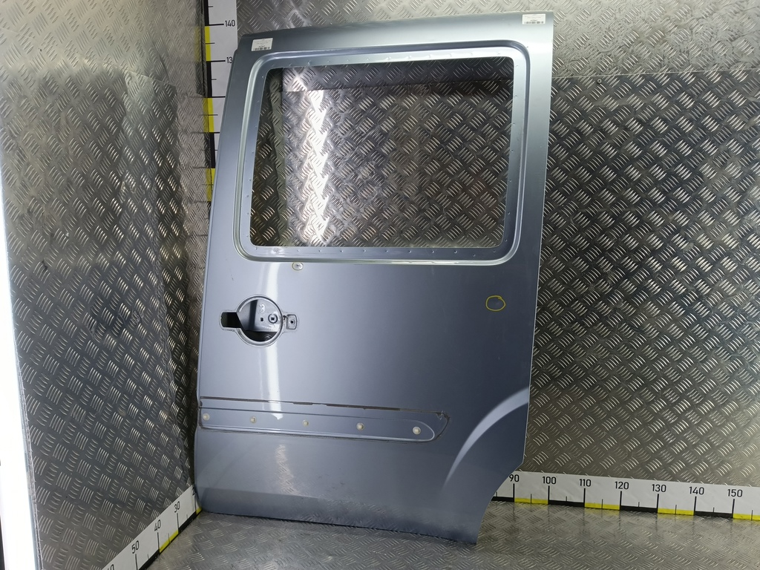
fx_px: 505
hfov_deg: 73.9
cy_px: 285
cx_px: 380
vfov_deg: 58.9
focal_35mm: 23
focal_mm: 4.11
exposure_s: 1/50
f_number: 1.6
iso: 99
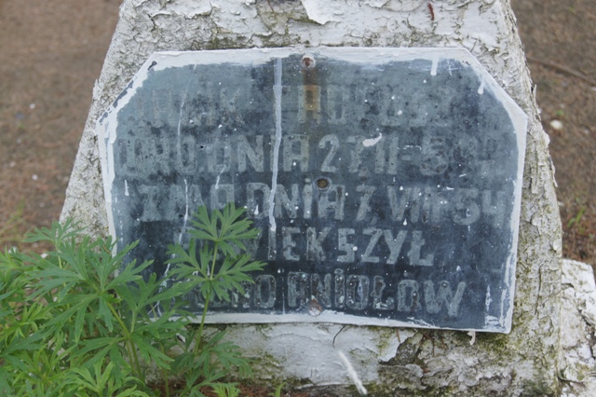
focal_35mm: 75
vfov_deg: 18.2
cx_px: 298
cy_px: 198
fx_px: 1241
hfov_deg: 27.0
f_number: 7.1
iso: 200
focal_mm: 50
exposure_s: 1/100
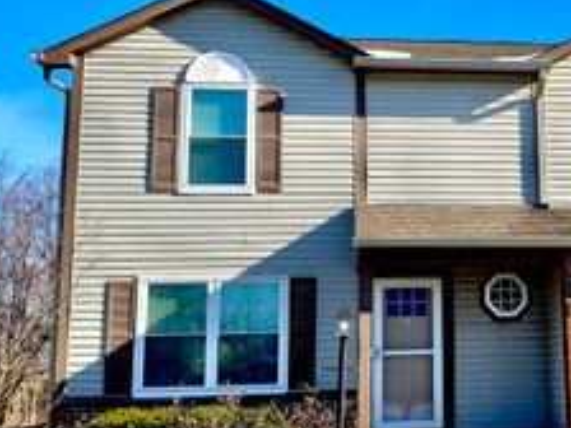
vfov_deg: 25.2
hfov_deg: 32.1
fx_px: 957
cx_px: 477
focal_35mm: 58
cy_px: 185
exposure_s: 1/2268
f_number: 1.8
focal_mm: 4.25
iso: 32
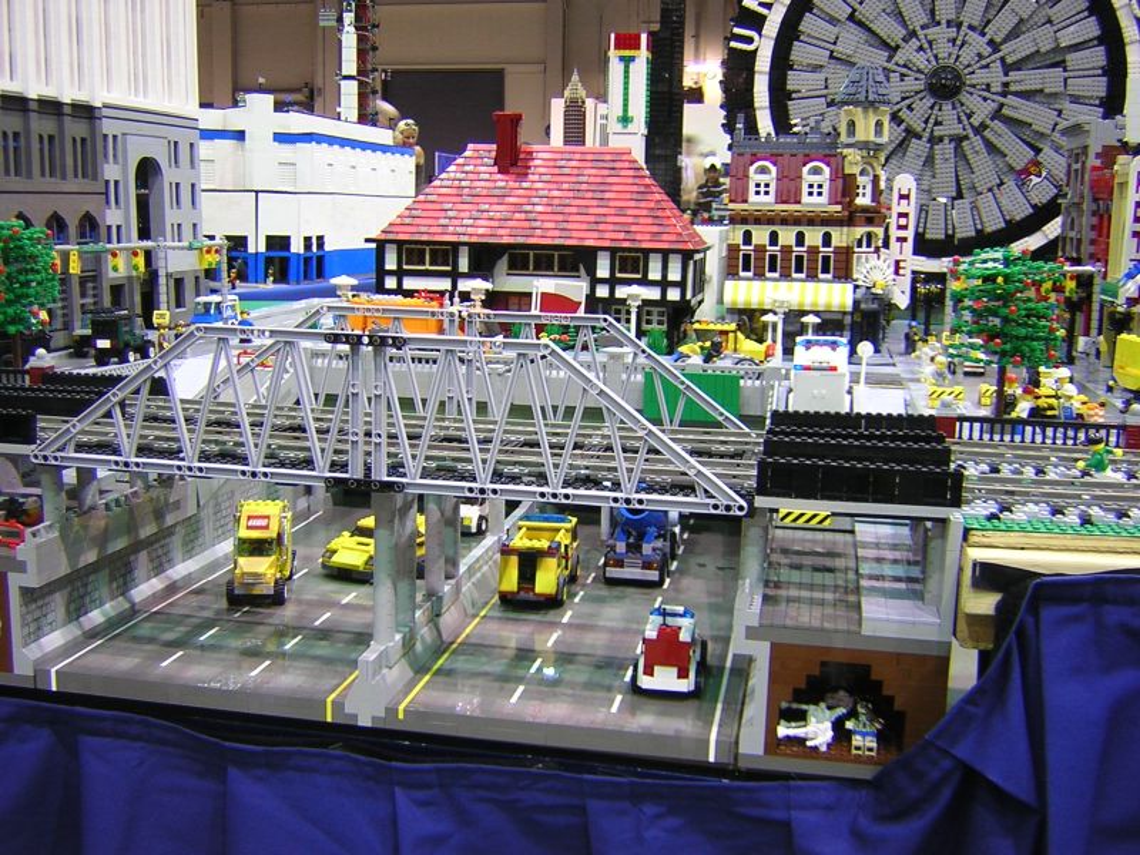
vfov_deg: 39.7
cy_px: 428
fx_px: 1186
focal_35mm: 36
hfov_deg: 51.4
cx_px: 570
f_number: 2.6
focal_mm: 4.7
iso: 112
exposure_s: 1/3.7
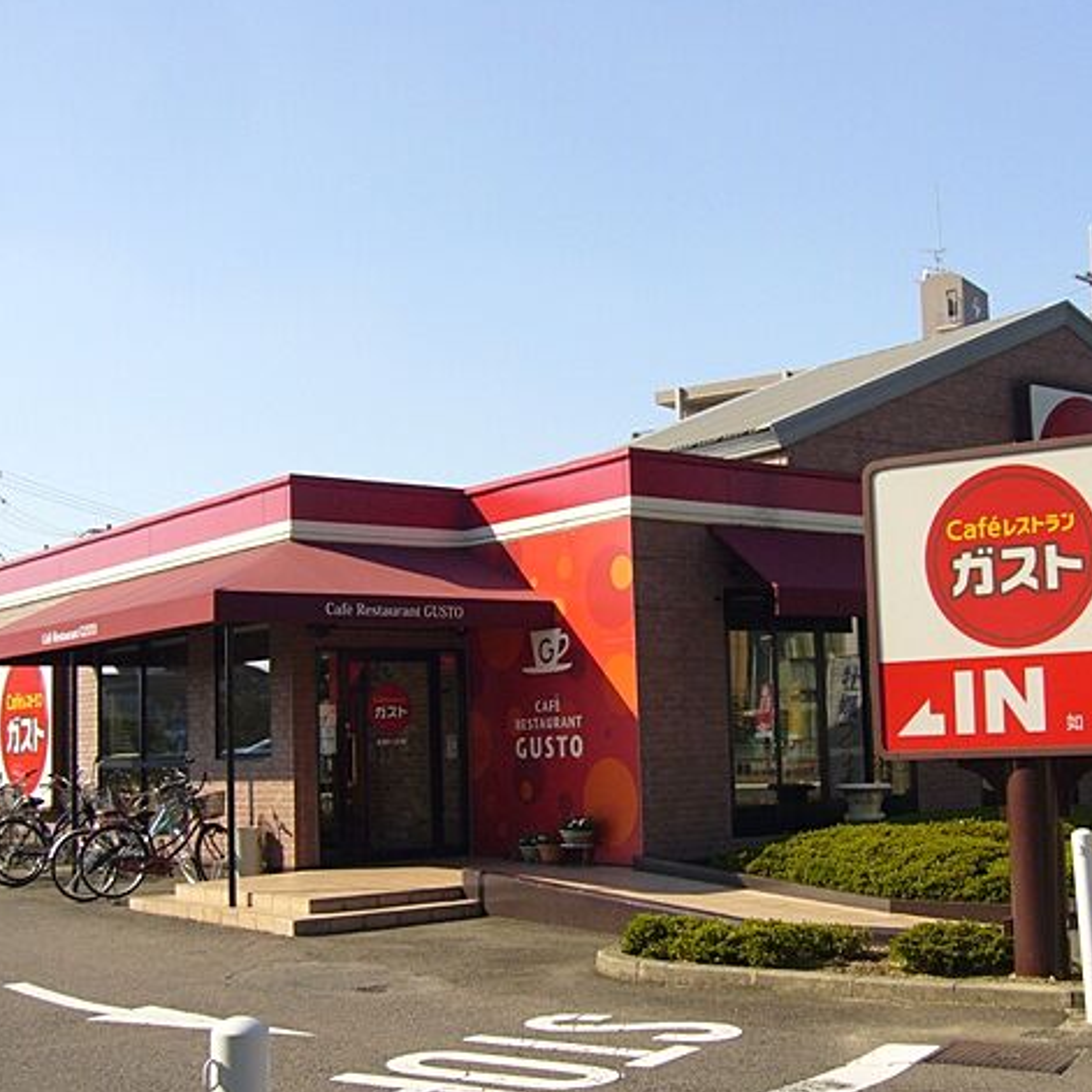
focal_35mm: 48
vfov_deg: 35.4
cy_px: 545
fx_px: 1713
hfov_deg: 35.3
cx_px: 631
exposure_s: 1/250
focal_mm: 6.6
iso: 80
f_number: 6
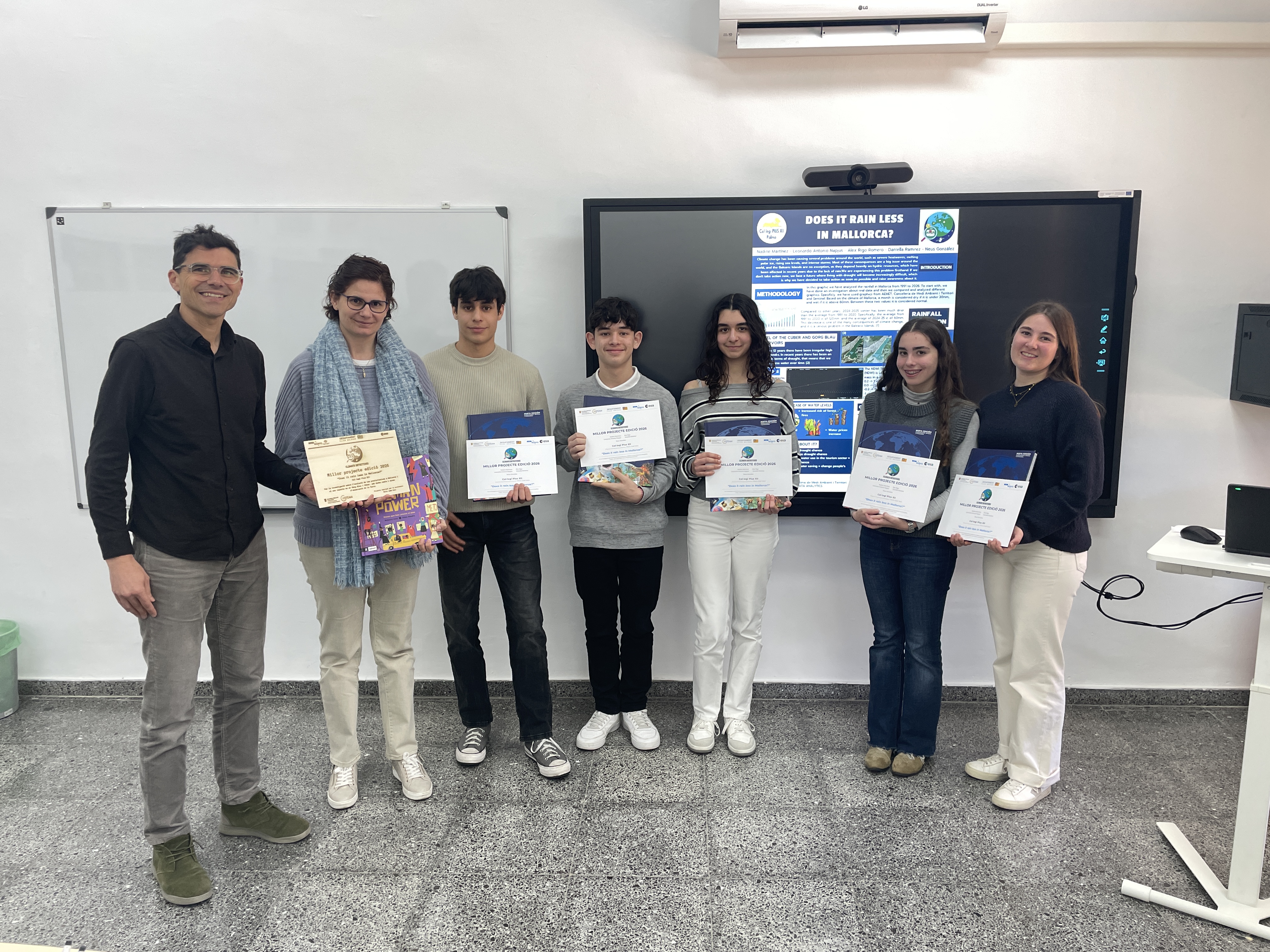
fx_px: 954
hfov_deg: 67.3
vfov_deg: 53.1
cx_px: 635
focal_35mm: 26
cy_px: 476
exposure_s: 1/100
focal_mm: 4.2
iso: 100
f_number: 1.6
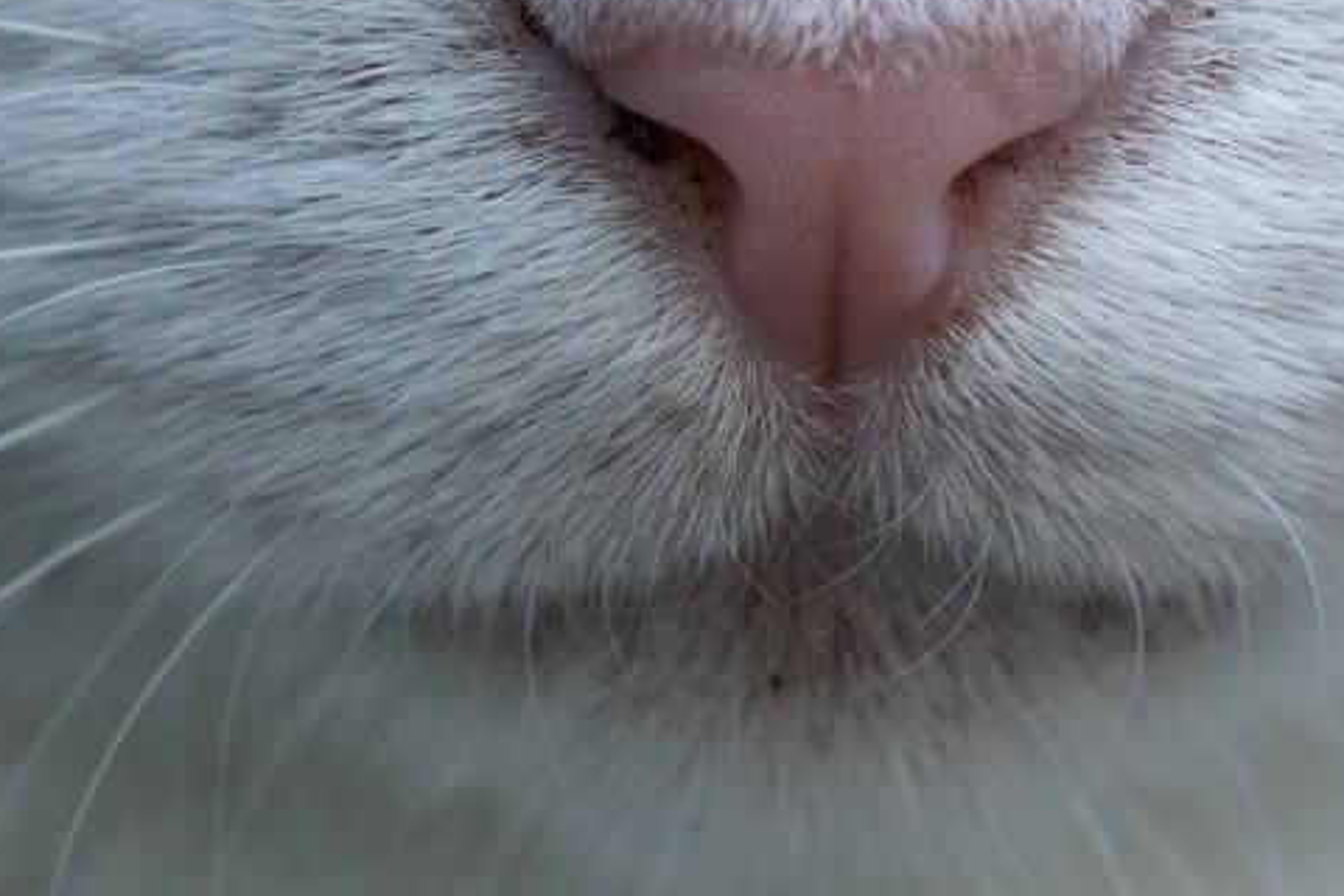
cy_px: -475
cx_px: 969
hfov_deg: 6.9
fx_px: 11199
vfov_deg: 4.6
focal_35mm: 300
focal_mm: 90
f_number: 8
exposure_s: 1/125
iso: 5000
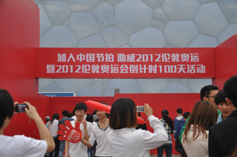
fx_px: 316
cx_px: 118
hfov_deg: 41.2
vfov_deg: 28.0
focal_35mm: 48
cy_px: 78
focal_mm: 32
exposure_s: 1/160
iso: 320
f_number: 4.2
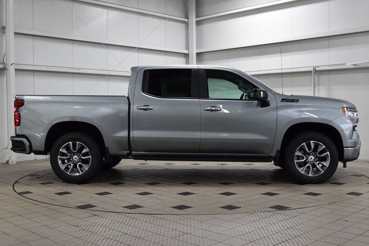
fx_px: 446
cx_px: 184
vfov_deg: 30.9
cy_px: 123
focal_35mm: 44
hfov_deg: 45.0
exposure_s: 1/60
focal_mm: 29
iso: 1600
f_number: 8
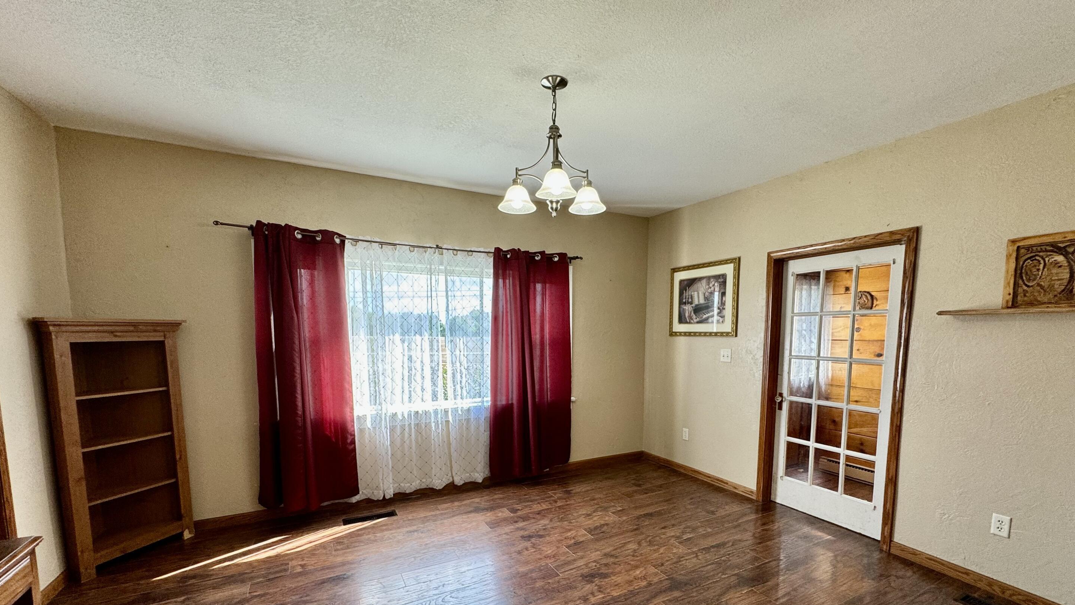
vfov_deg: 66.0
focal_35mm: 16
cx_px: 557
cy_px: 381
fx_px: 456
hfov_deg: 99.3
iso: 100
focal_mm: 2.22
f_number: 2.2
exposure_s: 1/120
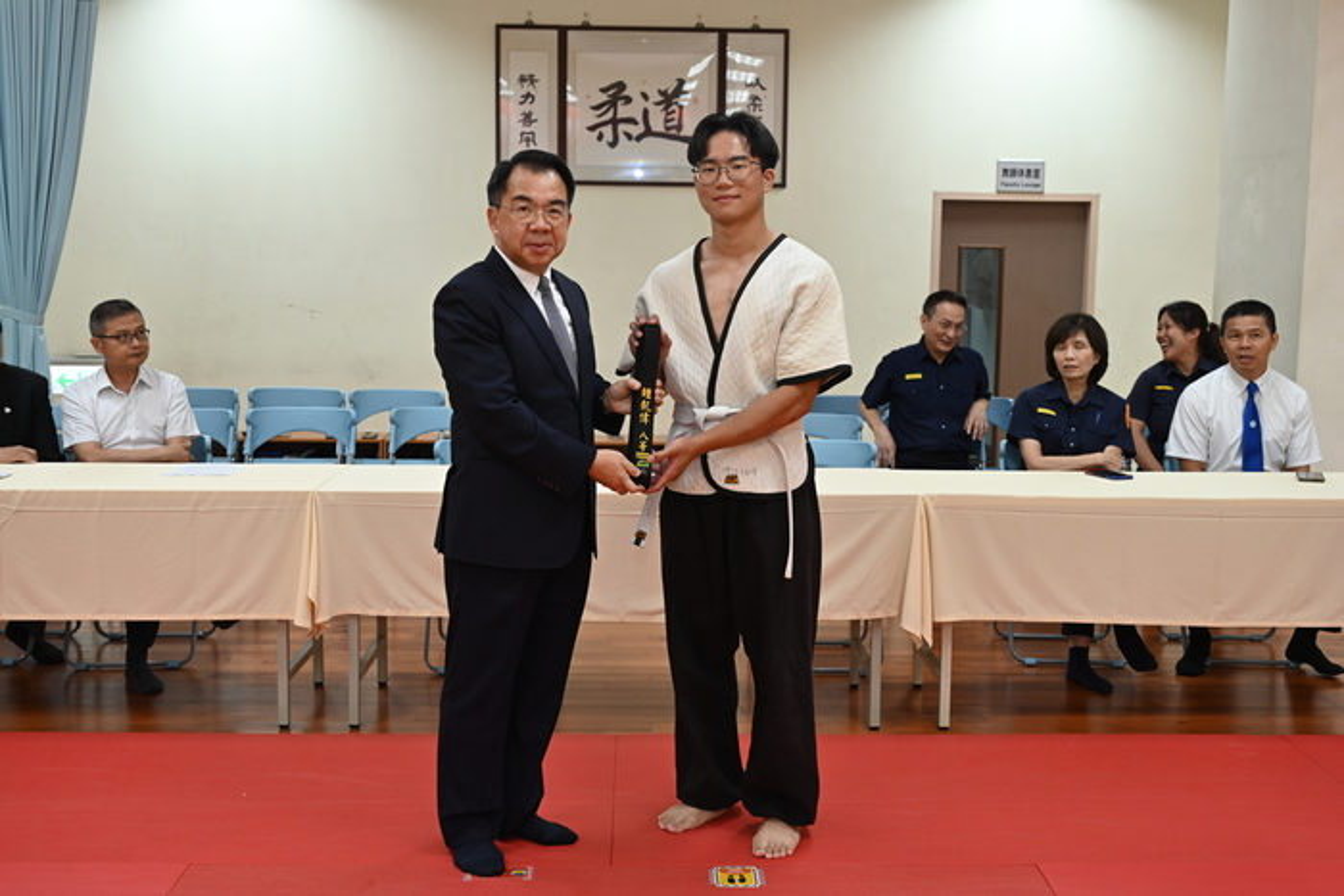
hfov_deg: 48.4
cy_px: 448
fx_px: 1494
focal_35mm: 40
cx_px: 672
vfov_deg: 33.4
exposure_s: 1/60
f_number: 4
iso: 400
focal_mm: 40
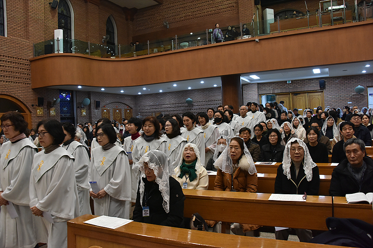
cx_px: 186
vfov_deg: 46.4
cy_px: 124
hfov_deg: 65.5
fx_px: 290
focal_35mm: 28
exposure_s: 1/125
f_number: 5
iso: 2500
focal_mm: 28
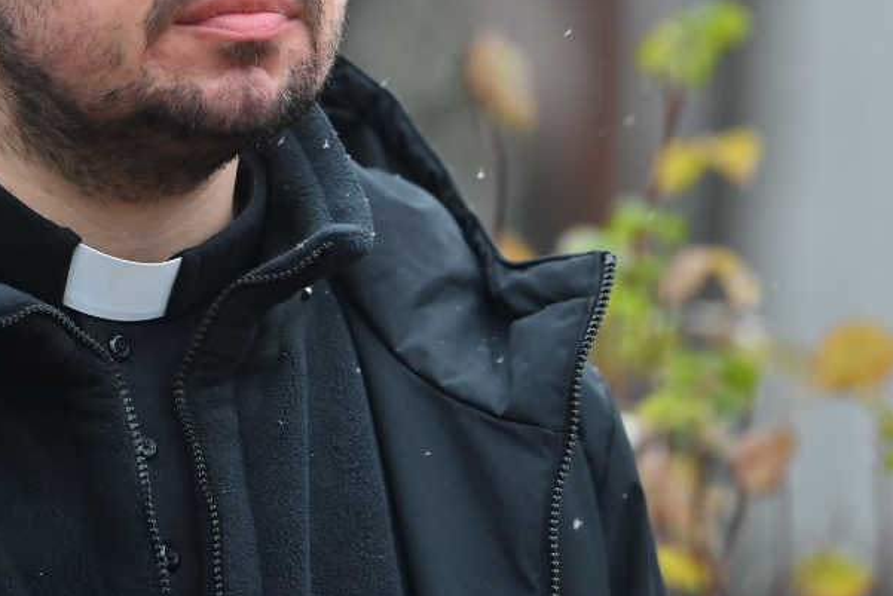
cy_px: 59
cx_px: 198
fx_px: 12033
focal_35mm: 485
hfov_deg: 4.2
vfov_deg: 2.8
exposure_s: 1/400
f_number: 2.8
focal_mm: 180
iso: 500
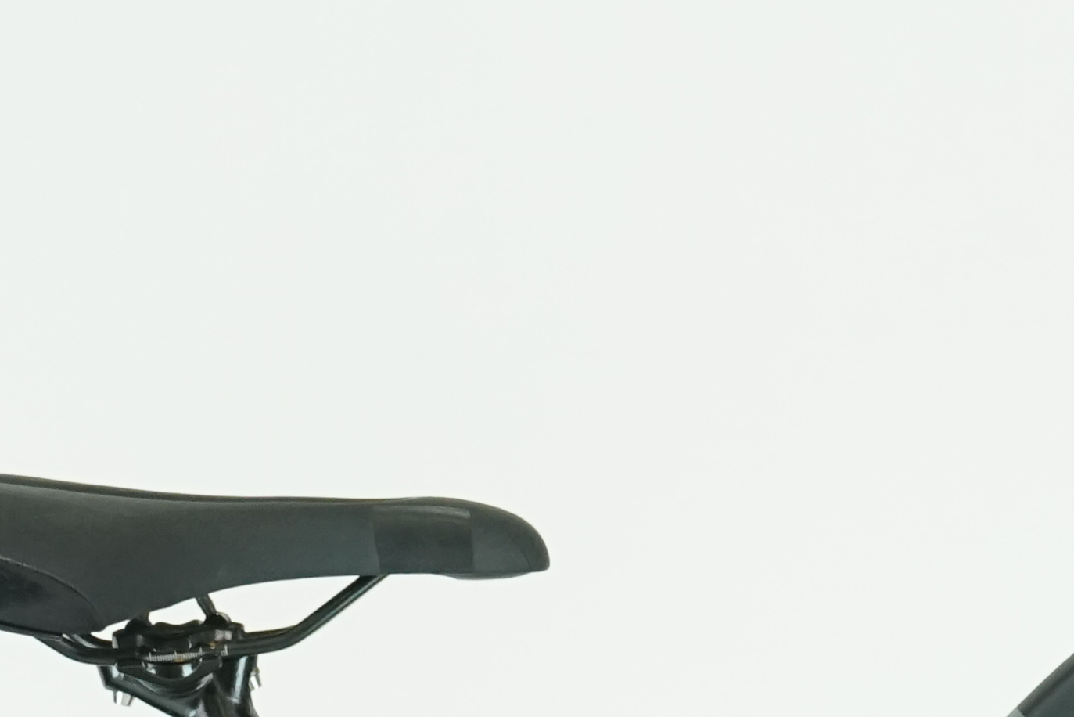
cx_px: 786
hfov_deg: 8.3
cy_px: 1302
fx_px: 7430
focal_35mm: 249
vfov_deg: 5.4
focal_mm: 57
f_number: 5.6
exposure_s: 1/200
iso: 1600
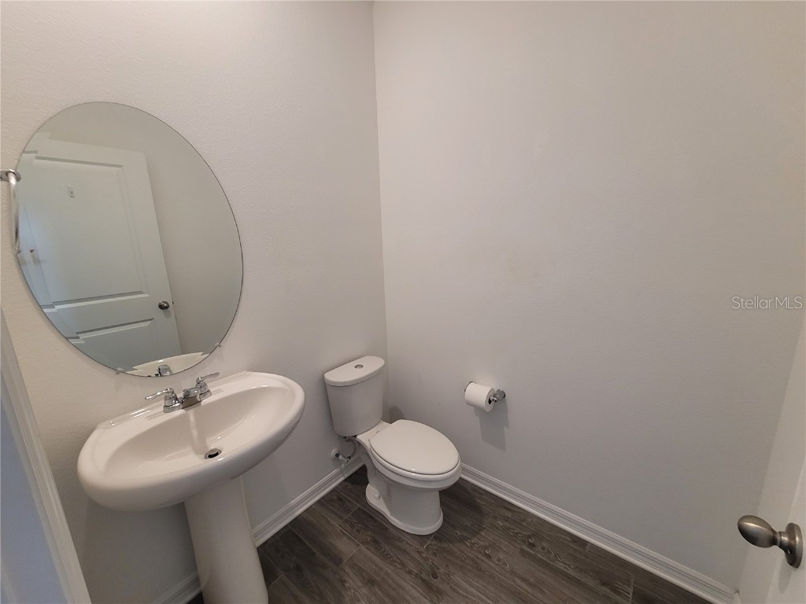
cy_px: 302
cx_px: 403
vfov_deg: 89.9
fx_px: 303
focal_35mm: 13
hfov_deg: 106.2
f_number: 2.2
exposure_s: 1/60
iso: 160
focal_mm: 2.2
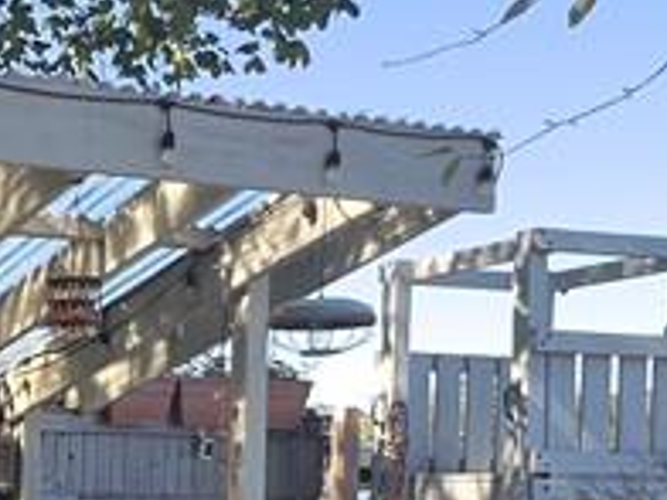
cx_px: -276
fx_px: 1310
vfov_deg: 20.7
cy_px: 541
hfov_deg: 23.9
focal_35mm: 68
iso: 32
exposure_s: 1/304
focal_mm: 1.57
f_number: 1.8
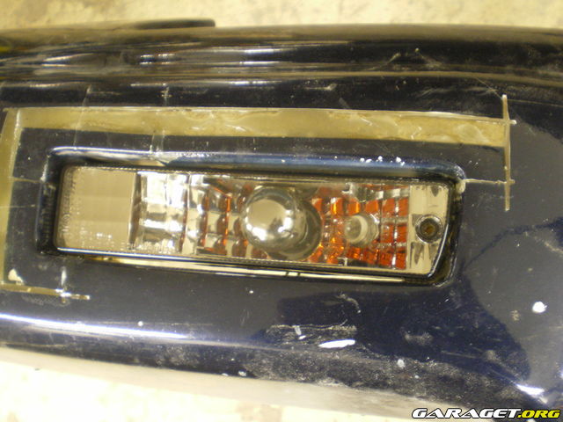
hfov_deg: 49.0
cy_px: 211
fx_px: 618
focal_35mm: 38
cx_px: 282
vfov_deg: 37.7
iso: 400
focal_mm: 6.3
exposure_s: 1/6
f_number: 3.1
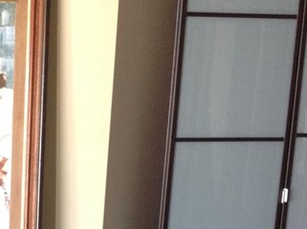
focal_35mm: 125
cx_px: -94
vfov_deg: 11.2
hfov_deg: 15.1
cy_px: 380
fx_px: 1106
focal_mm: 4.28
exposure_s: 1/15
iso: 100
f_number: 2.4
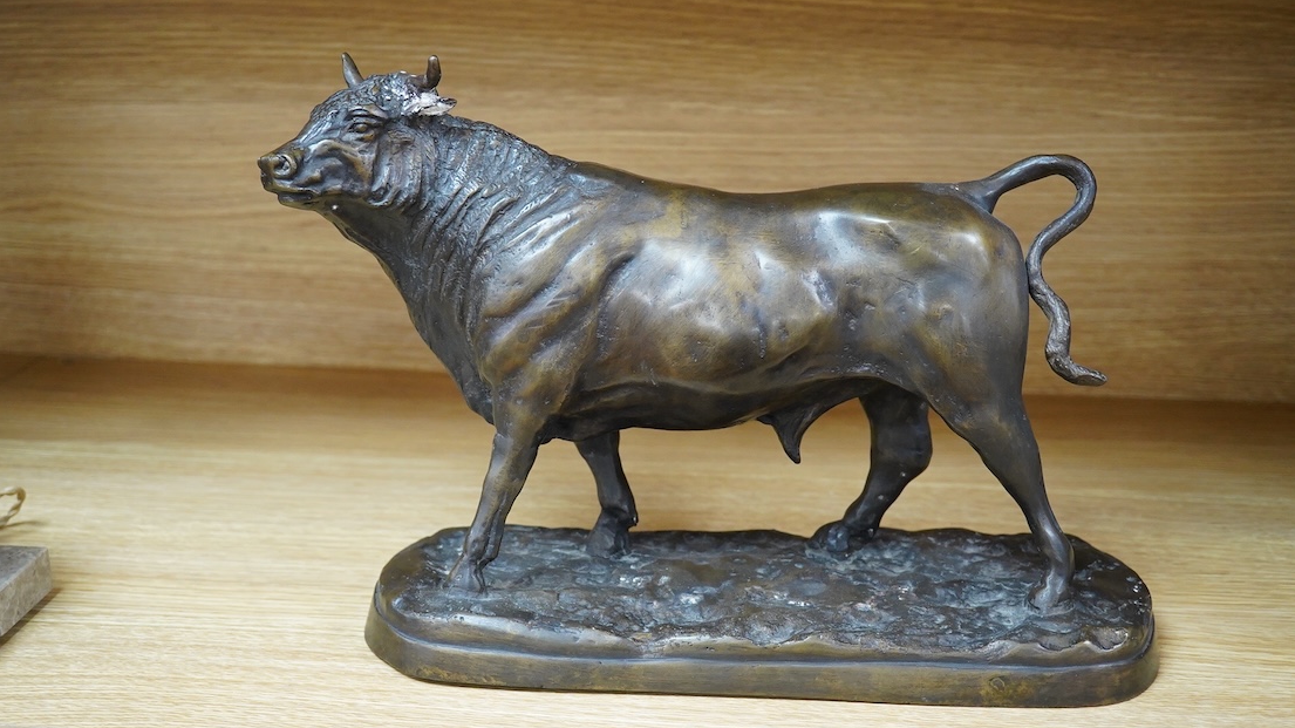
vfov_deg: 24.9
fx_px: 1648
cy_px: 334
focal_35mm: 48
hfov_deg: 42.9
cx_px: 638
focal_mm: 30
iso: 2500
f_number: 6.3
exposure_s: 1/160
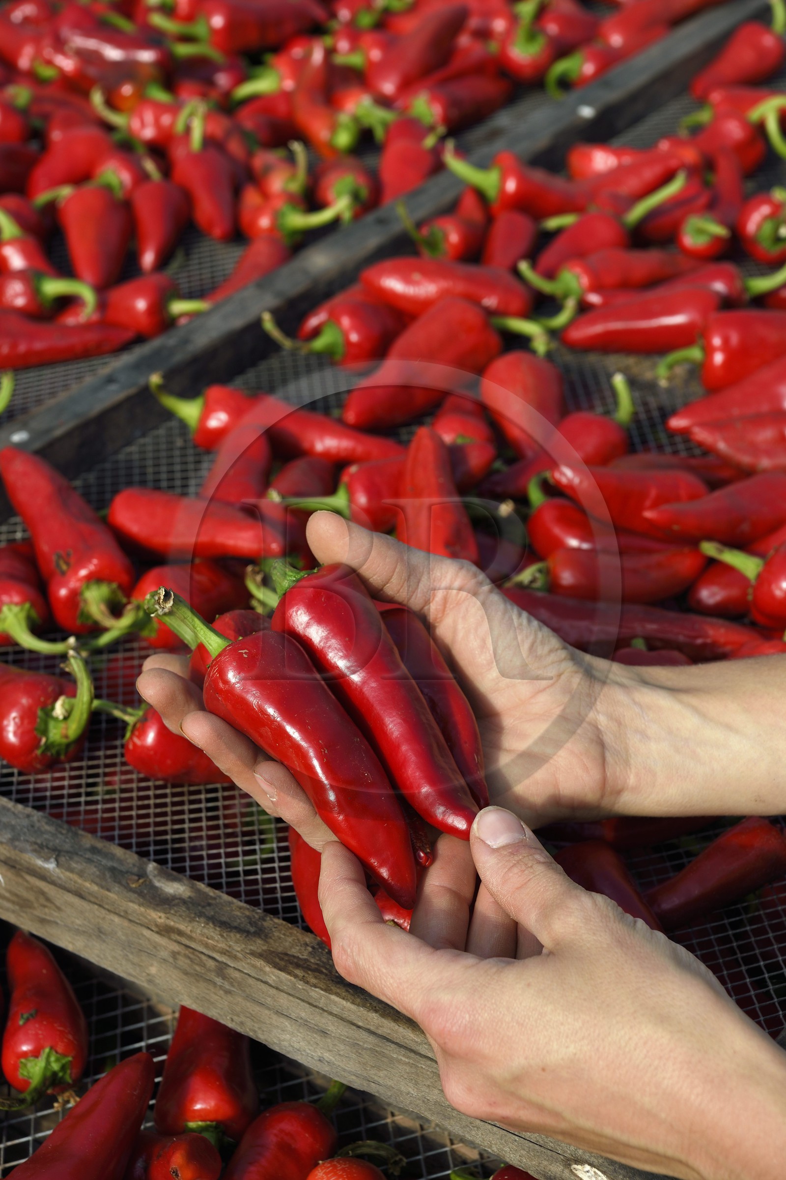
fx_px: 2292
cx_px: 393
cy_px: 590
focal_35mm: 70
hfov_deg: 19.5
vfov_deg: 28.8
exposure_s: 1/250
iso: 200
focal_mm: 70
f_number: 10
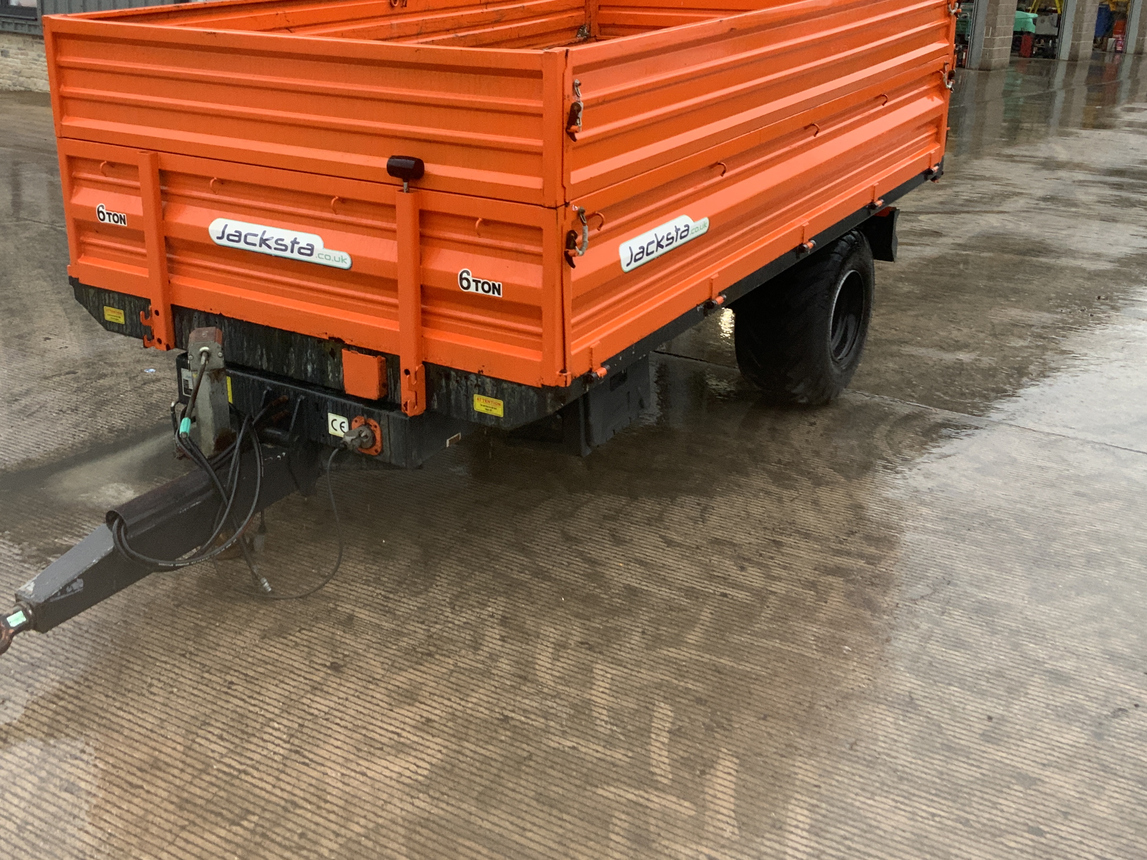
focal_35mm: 40
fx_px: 1325
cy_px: 303
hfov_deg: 46.6
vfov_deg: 35.7
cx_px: 484
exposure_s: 1/79
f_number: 1.8
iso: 64
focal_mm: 3
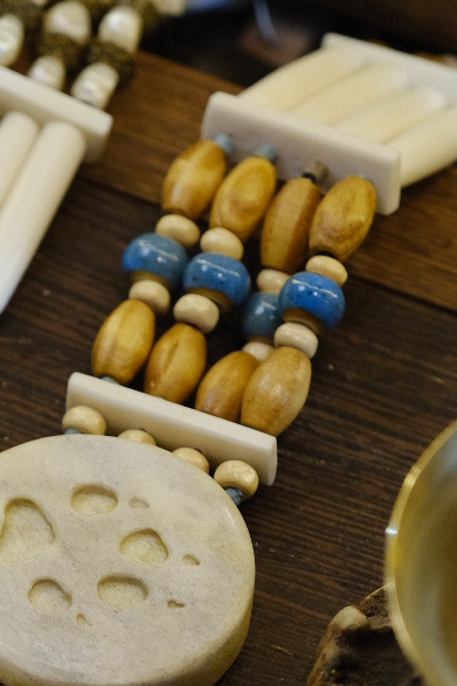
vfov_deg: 8.3
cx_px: -69
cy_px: 725
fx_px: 4725
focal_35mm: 248
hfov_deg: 5.5
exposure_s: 1/125
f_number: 4
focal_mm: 54.5
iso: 1000
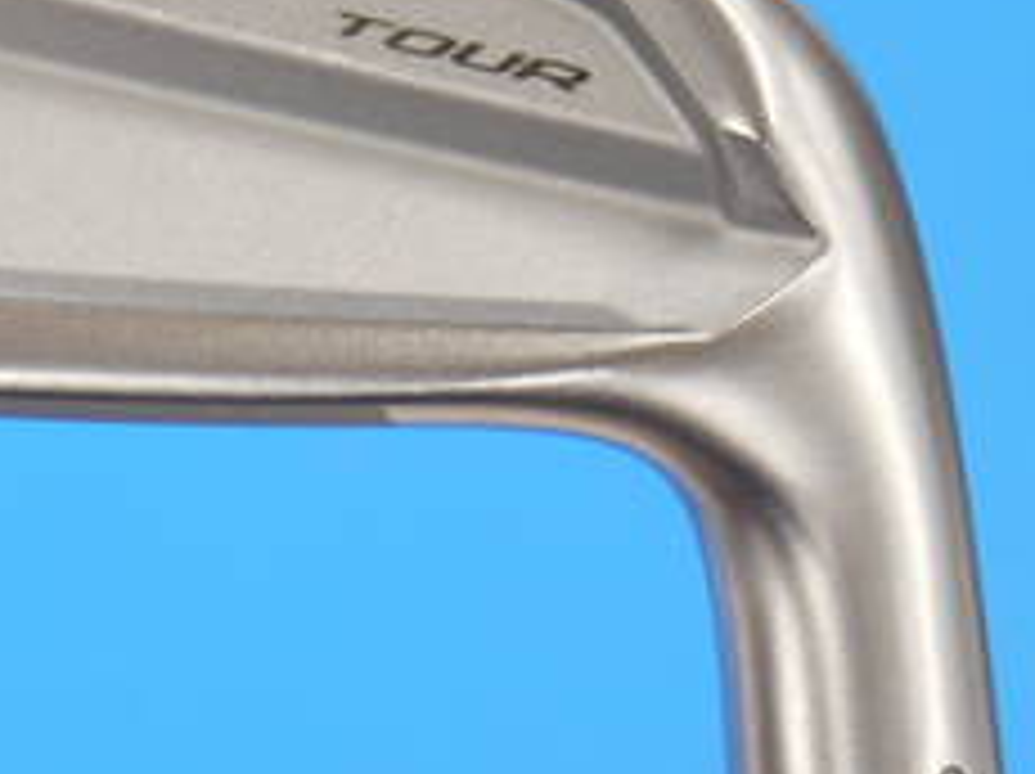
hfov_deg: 8.4
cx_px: 126
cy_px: 472
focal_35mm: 234
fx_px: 6989
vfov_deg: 6.3
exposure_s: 1/80
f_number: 5.6
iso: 500
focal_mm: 42
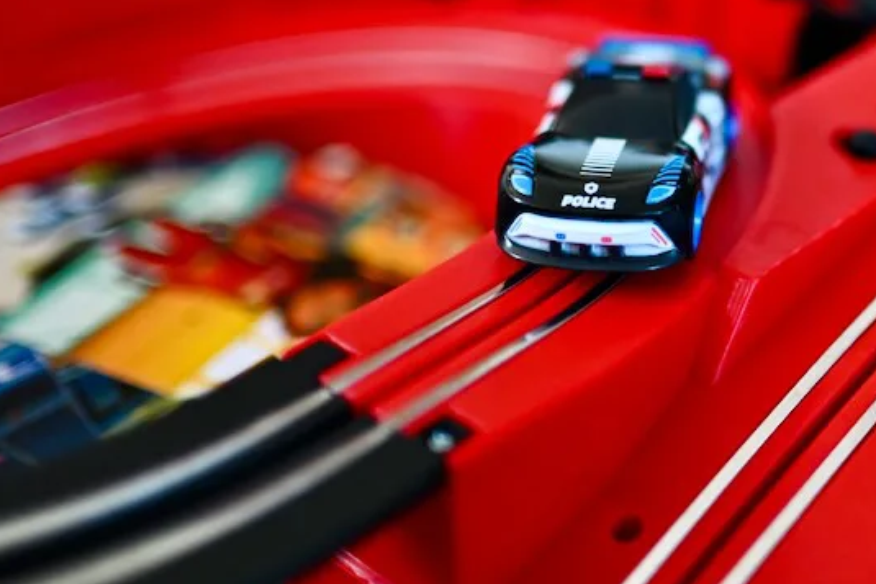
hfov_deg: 27.1
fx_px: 1752
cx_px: 786
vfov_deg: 18.8
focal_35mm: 72
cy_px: 164
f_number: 1.4
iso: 500
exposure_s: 1/40
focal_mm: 35
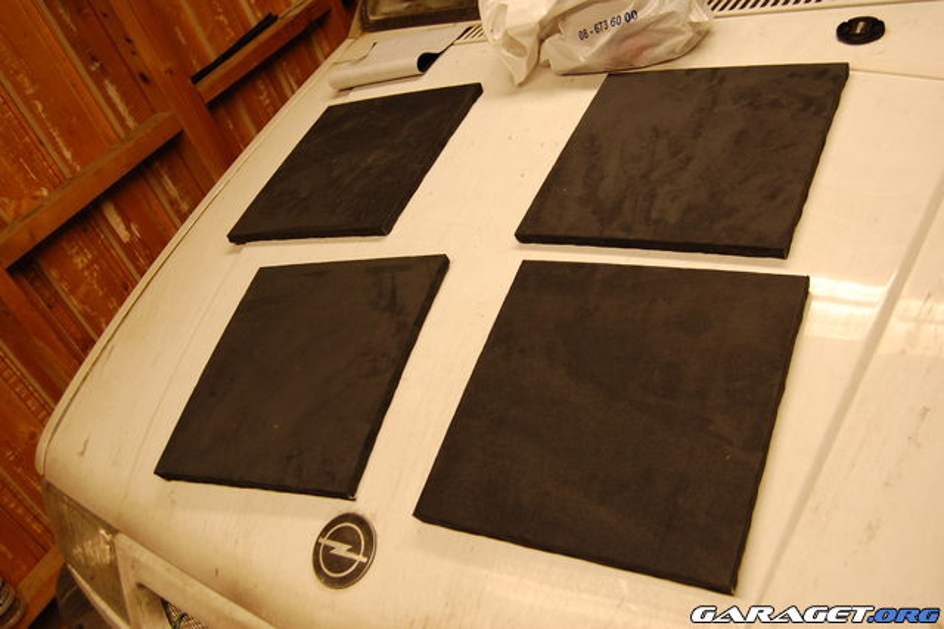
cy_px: 314
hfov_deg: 55.1
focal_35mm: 34
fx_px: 904
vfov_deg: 38.3
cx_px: 472
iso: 400
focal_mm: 23
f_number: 5
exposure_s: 1/100
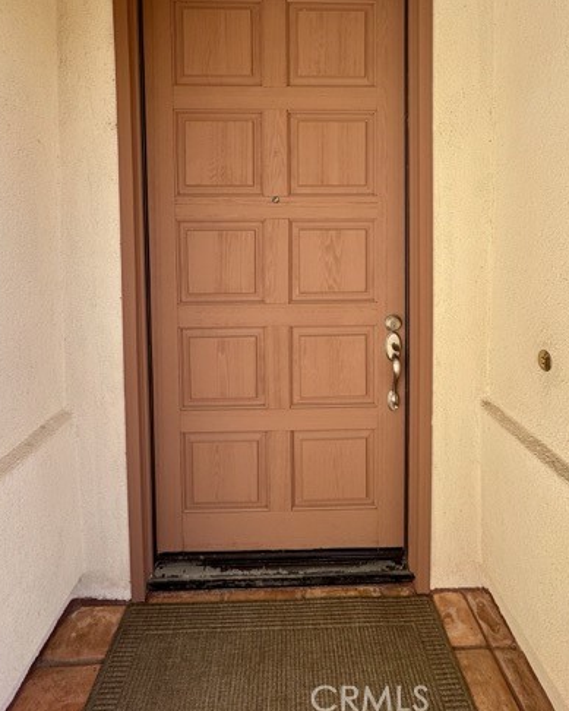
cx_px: 294
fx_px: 379
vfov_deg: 84.1
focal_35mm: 18
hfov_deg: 73.8
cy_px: 252
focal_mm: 2.22
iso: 40
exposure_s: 1/298
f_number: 2.2
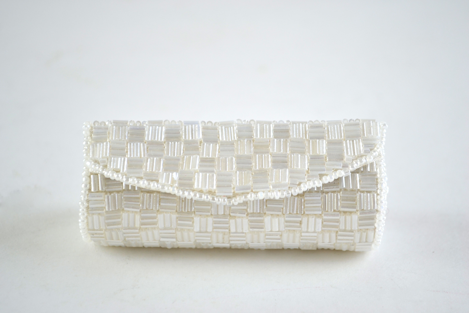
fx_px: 1075
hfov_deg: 24.6
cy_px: 156
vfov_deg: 16.6
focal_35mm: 82
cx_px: 234
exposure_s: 1/20
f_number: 6.3
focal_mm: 55
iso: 100
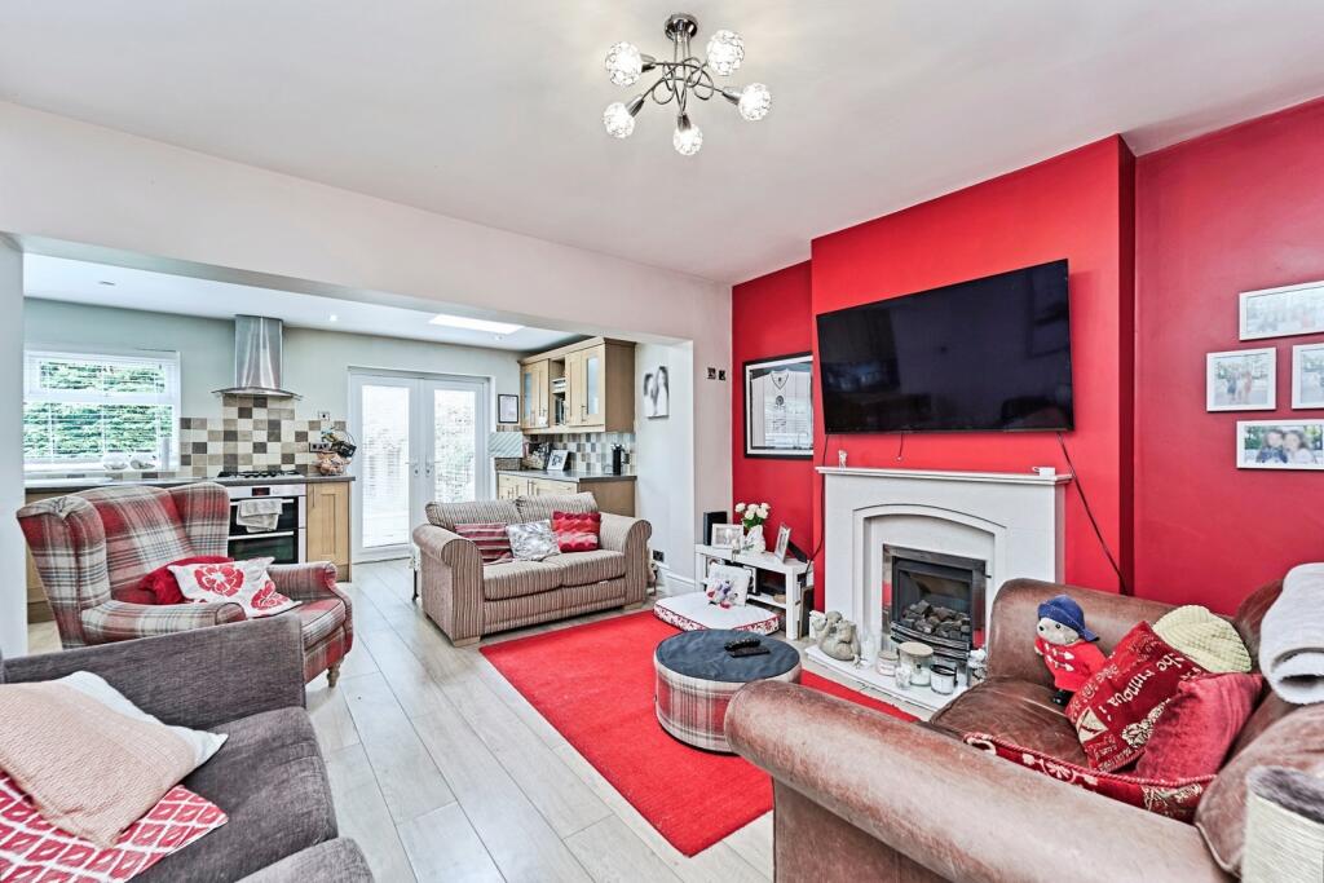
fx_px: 515
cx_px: 662
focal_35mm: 14
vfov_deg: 81.2
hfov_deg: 104.2
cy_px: 442
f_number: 8
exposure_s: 1/8
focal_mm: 14
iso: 320
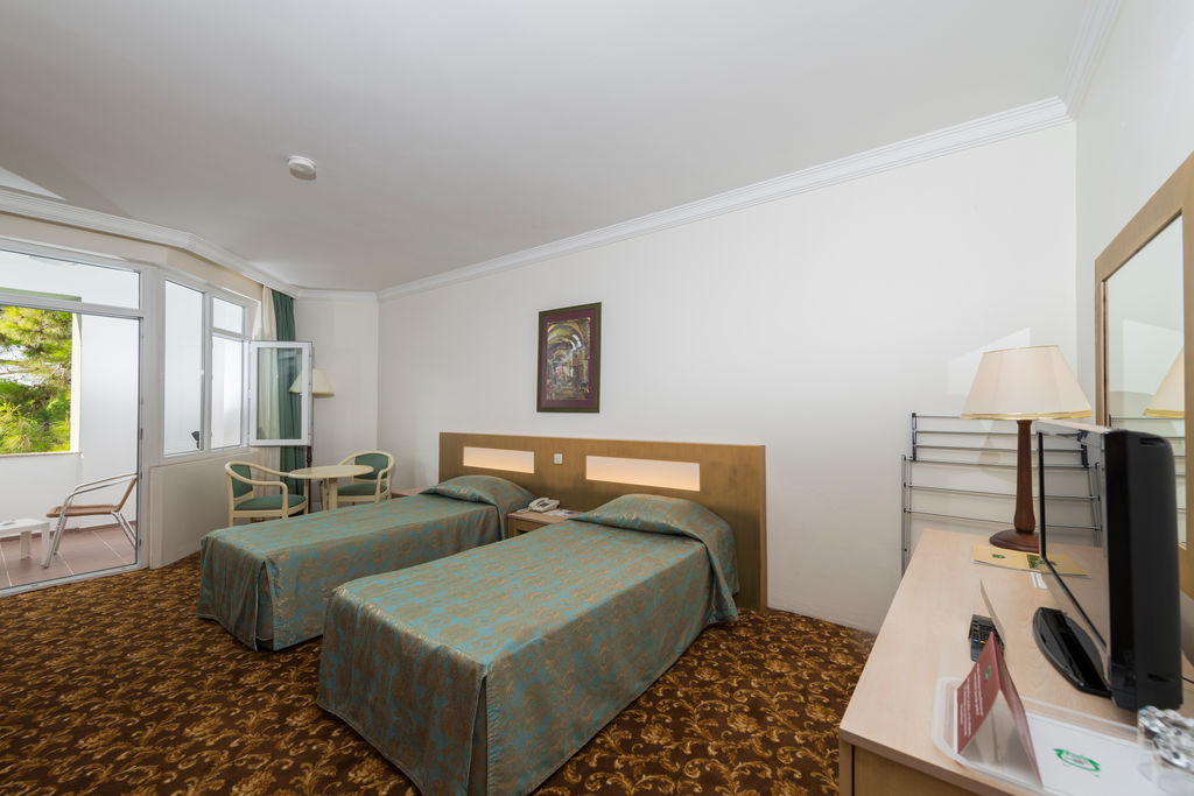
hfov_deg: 104.2
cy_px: 398
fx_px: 464
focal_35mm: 14
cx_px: 597
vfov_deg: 81.2
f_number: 8
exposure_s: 1/60
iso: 100
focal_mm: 14
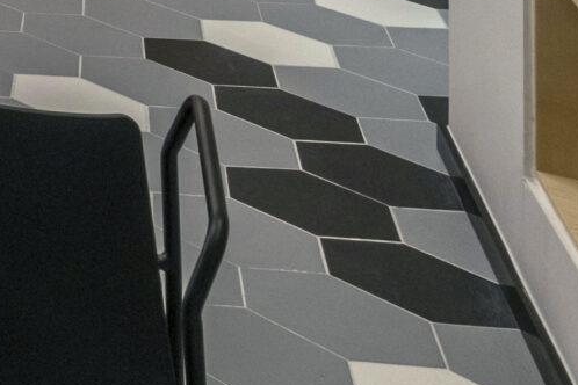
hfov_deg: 14.7
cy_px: -475
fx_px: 1156
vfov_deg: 14.3
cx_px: -845
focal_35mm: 72
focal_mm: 9.6
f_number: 8
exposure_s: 1/8
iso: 160
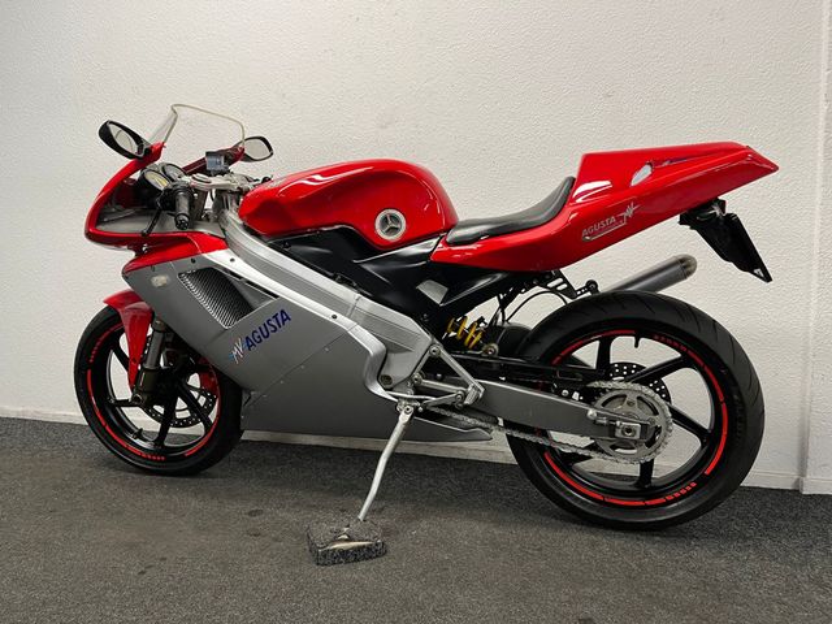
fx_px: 625
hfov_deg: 67.3
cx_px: 416
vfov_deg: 53.1
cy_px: 312
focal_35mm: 26
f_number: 1.6
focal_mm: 5.1
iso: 100
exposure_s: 1/50
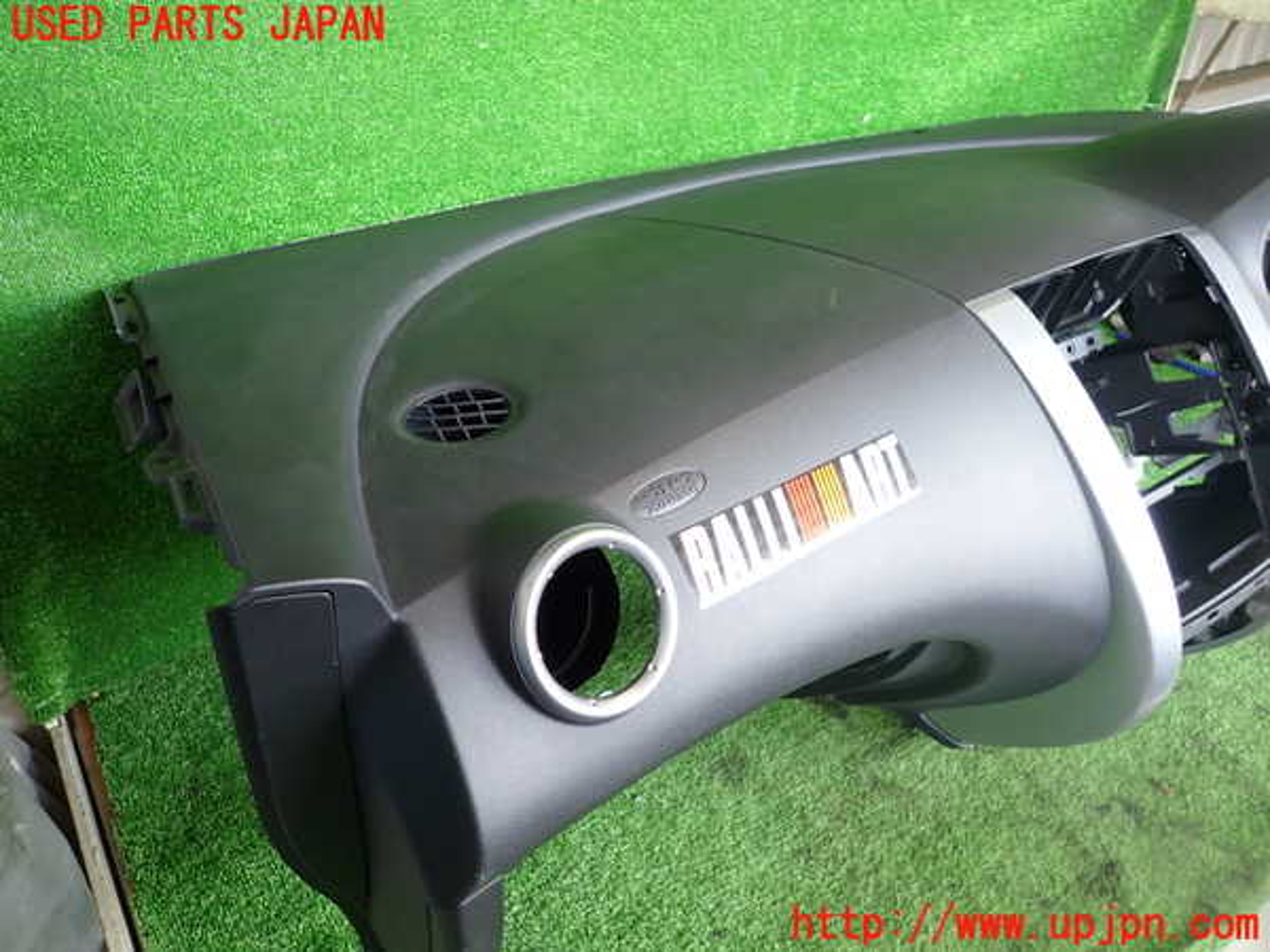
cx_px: 635
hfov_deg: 69.4
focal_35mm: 25
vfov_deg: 54.9
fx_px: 917
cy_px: 476
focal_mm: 4.5
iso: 200
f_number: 2
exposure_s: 1/40
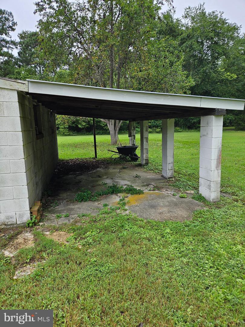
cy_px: 164
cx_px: 122
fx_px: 217
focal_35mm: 23
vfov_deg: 73.9
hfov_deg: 58.9
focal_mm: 5.4
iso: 25
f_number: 1.8
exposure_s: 1/215
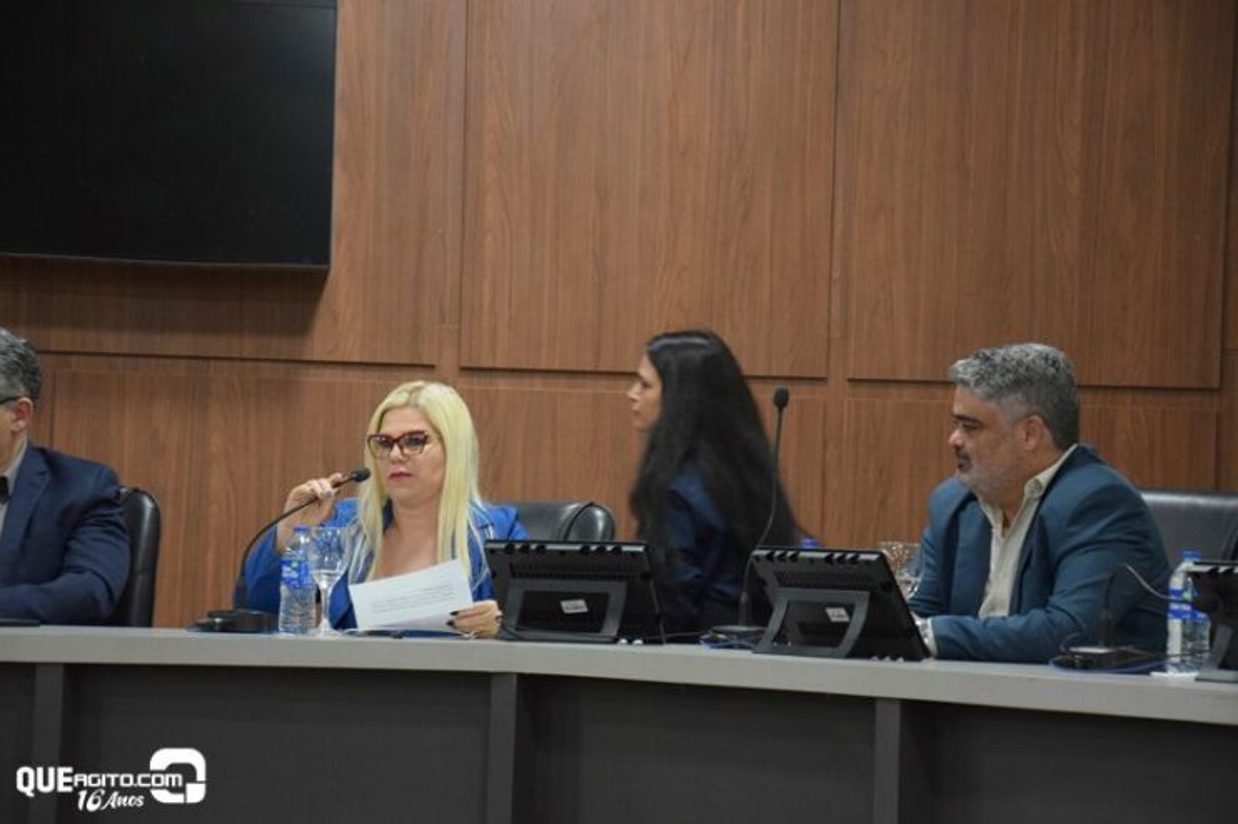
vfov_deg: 10.7
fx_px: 4382
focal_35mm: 128
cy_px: 412
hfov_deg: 16.1
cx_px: 619
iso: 2500
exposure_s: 1/60
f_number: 5.6
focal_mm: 85
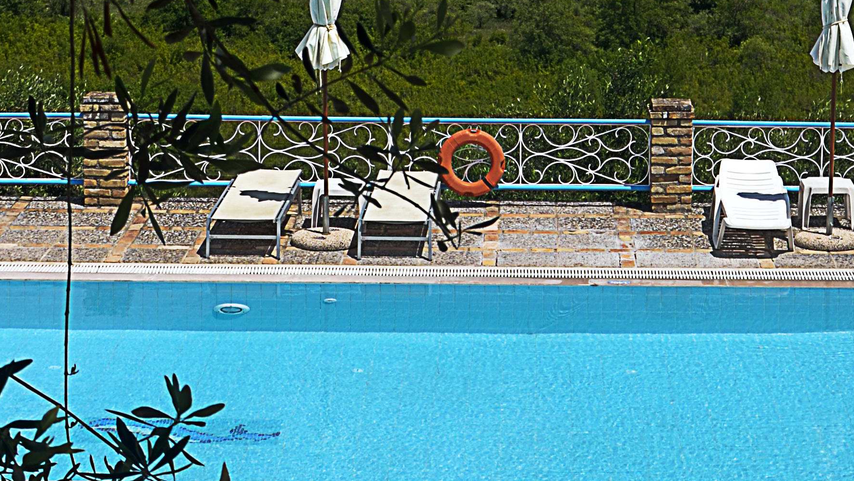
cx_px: 589
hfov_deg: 17.2
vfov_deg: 9.7
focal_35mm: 124
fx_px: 2808
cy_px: 7
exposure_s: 1/125
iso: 100
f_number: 9
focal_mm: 35
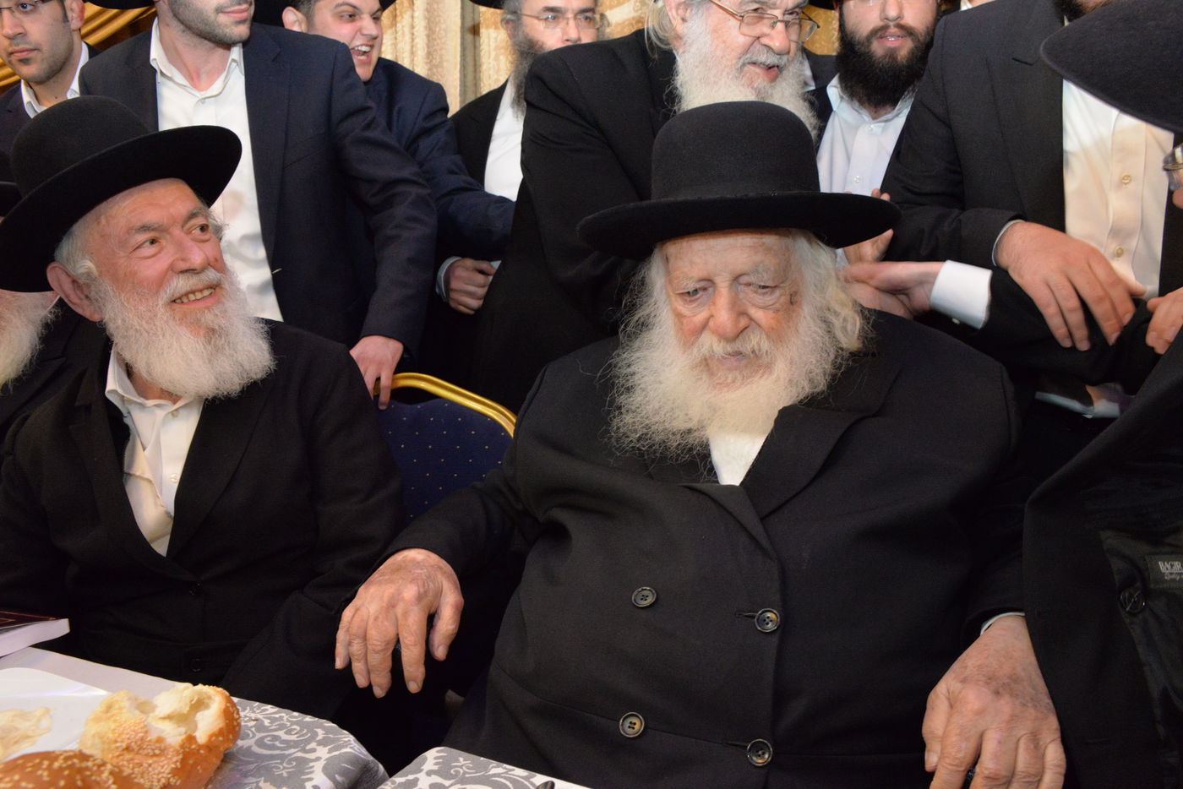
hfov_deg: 65.5
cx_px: 592
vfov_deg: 46.4
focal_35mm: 28
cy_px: 394
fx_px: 920
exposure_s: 1/60
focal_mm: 28
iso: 6400
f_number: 11
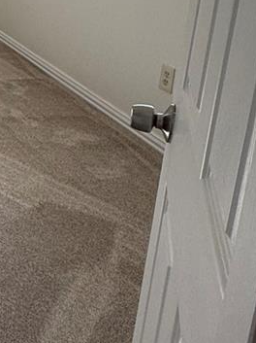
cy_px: -12
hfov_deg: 17.1
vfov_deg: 29.3
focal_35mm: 61
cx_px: -267
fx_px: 603
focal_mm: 2.22
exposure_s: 1/201
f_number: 2.2
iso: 50
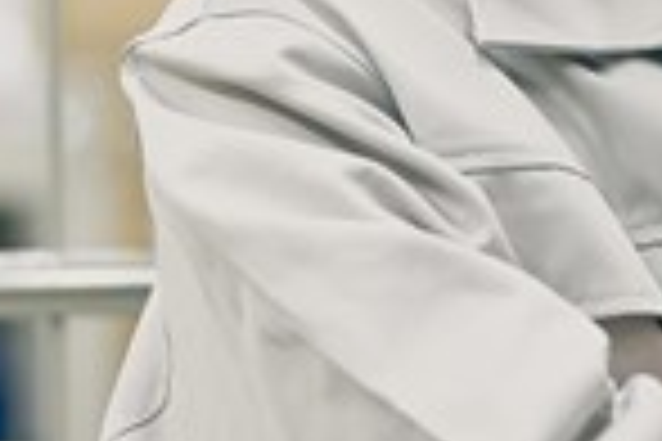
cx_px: 630
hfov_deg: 3.8
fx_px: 10095
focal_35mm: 549
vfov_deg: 2.5
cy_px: -27
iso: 800
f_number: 2.8
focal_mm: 112
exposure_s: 1/160
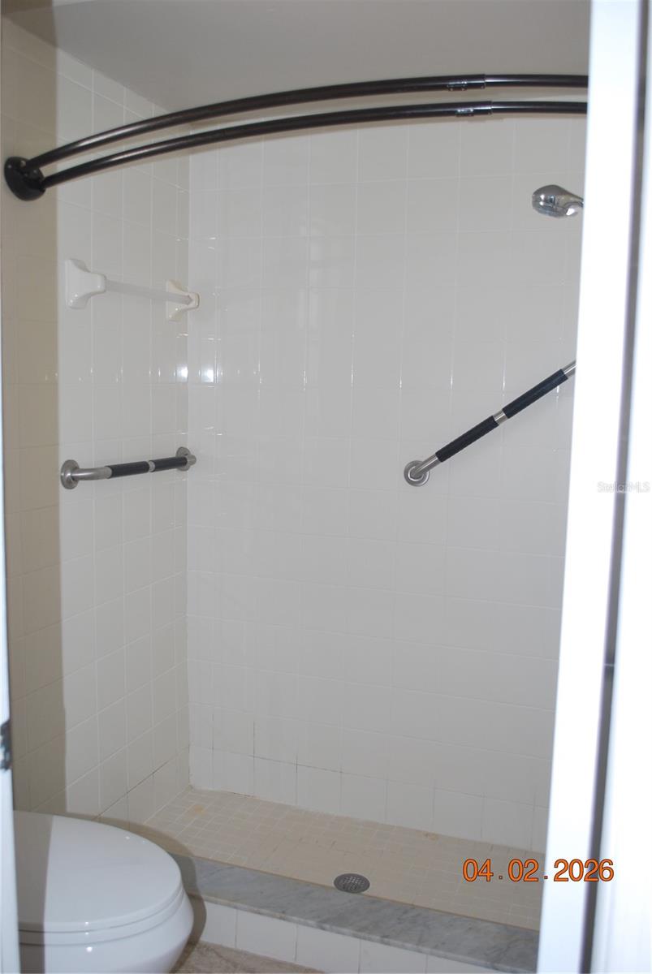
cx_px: 326
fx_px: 894
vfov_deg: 57.2
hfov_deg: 40.1
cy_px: 487
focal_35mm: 33
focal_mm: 22
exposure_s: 1/60
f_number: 4
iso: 200
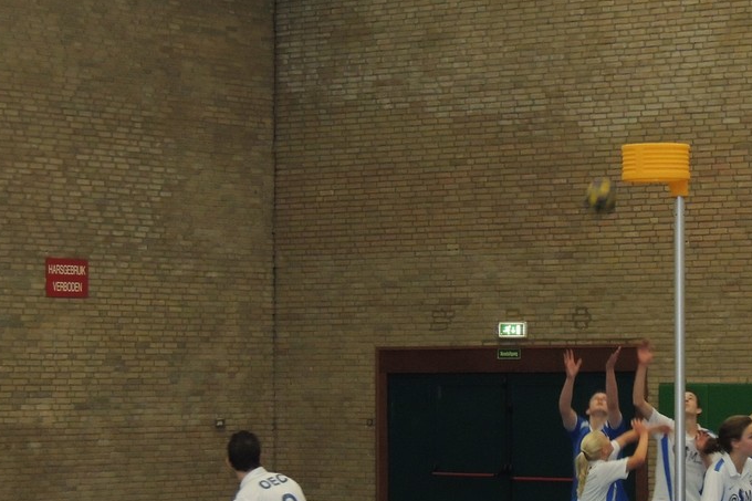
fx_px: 2944
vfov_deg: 9.7
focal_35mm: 141
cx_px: 553
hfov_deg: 14.5
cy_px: 279
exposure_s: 1/60
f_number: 4.1
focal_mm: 16
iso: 800
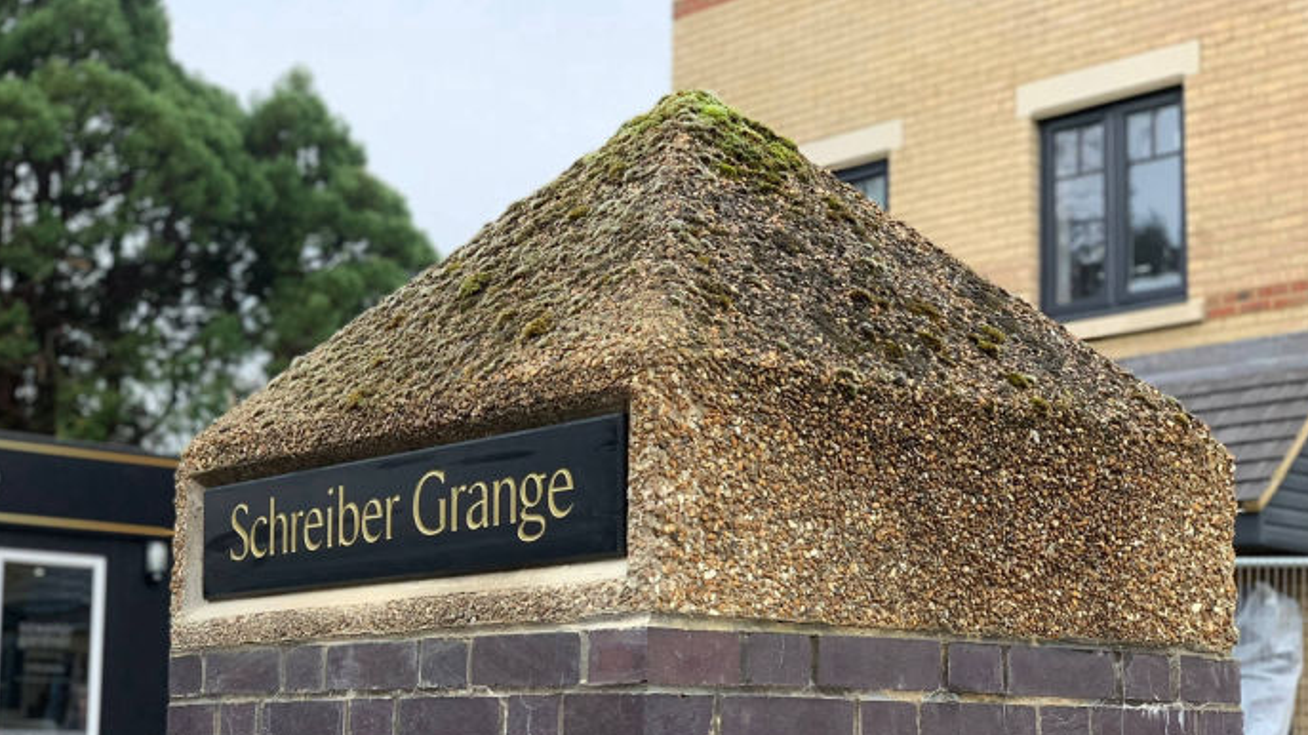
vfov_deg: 18.1
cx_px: 556
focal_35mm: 66
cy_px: 539
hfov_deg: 31.8
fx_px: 2288
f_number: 2.4
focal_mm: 6
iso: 80
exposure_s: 1/122
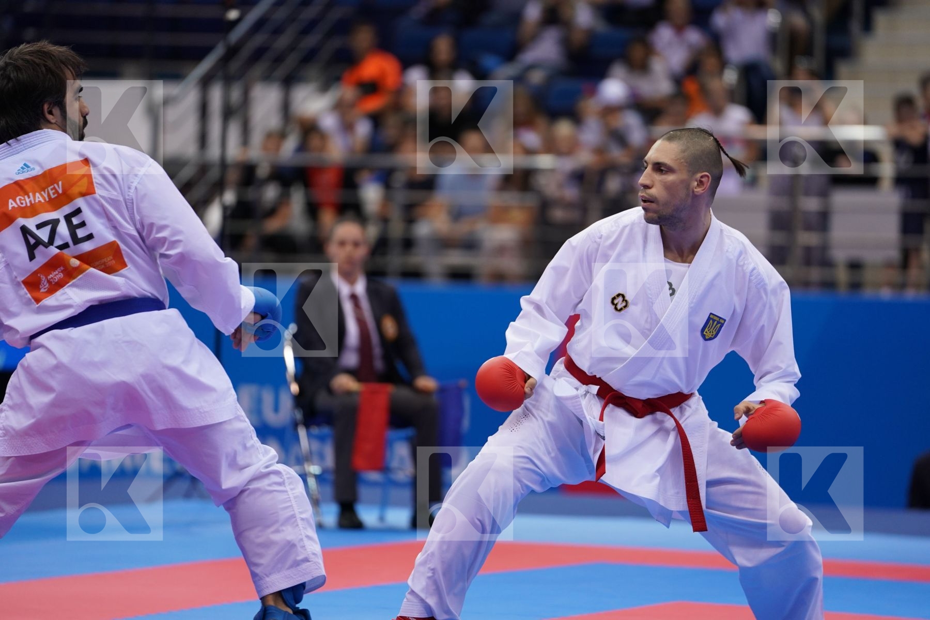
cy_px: 310
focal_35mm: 200
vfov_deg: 6.9
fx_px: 5166
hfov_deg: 10.3
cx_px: 465
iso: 1000
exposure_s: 1/1000
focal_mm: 200
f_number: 2.8
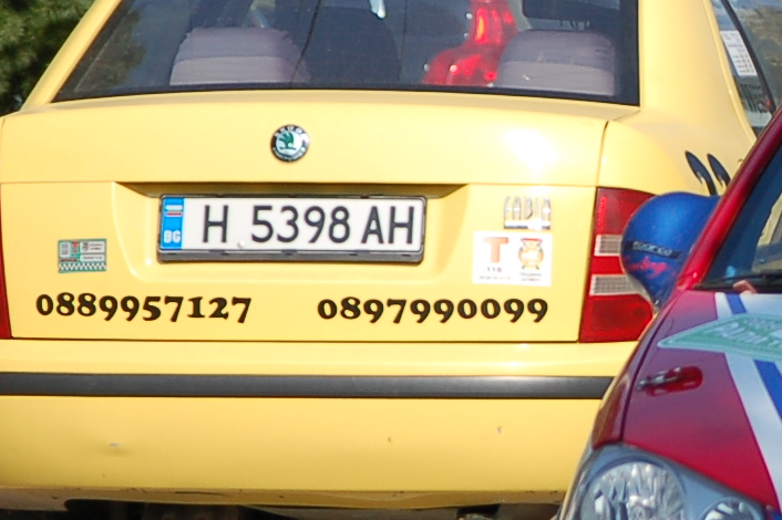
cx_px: 1266
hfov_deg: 3.3
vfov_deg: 2.2
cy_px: 500
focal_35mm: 626
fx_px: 13591
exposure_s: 1/1000
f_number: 4.5
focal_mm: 98
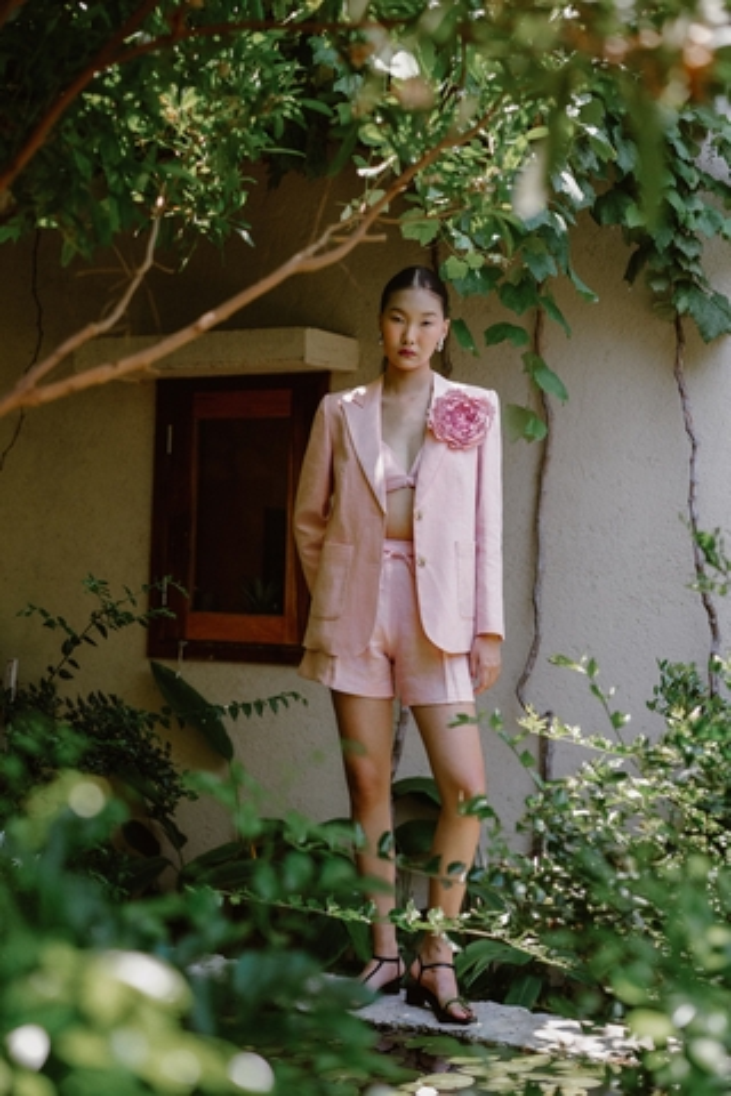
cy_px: 548
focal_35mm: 55
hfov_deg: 24.6
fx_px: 1675
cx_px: 366
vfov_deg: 36.2
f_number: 3.5
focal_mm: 55
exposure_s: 1/800
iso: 1250
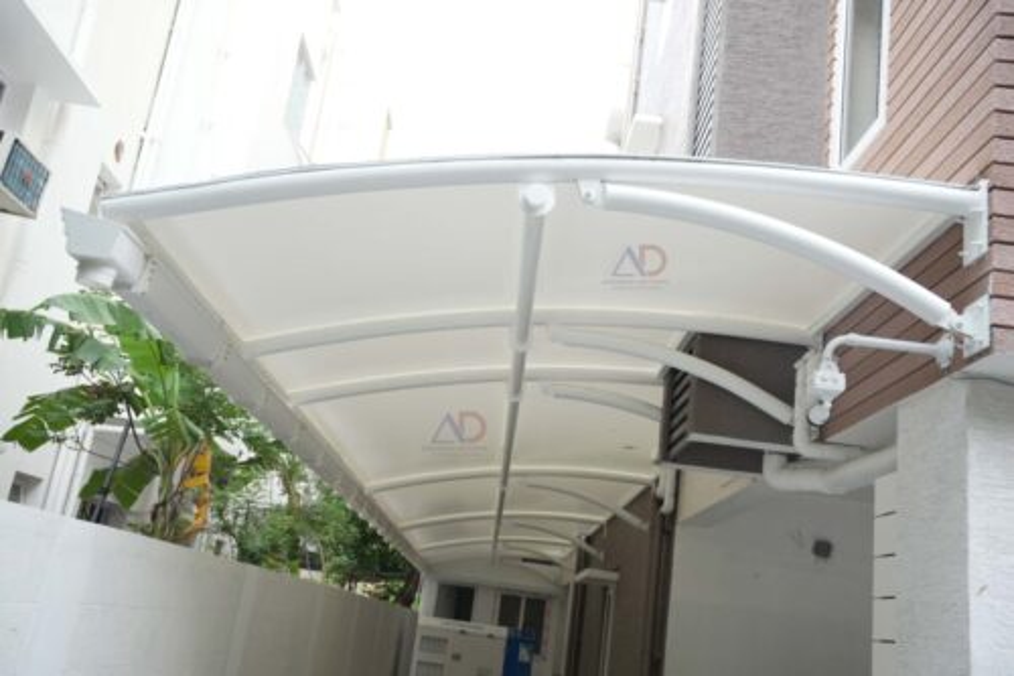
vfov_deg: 38.2
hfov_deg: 55.0
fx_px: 974
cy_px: 338
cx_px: 507
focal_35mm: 35
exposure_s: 1/125
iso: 400
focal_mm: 34.6
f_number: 3.5
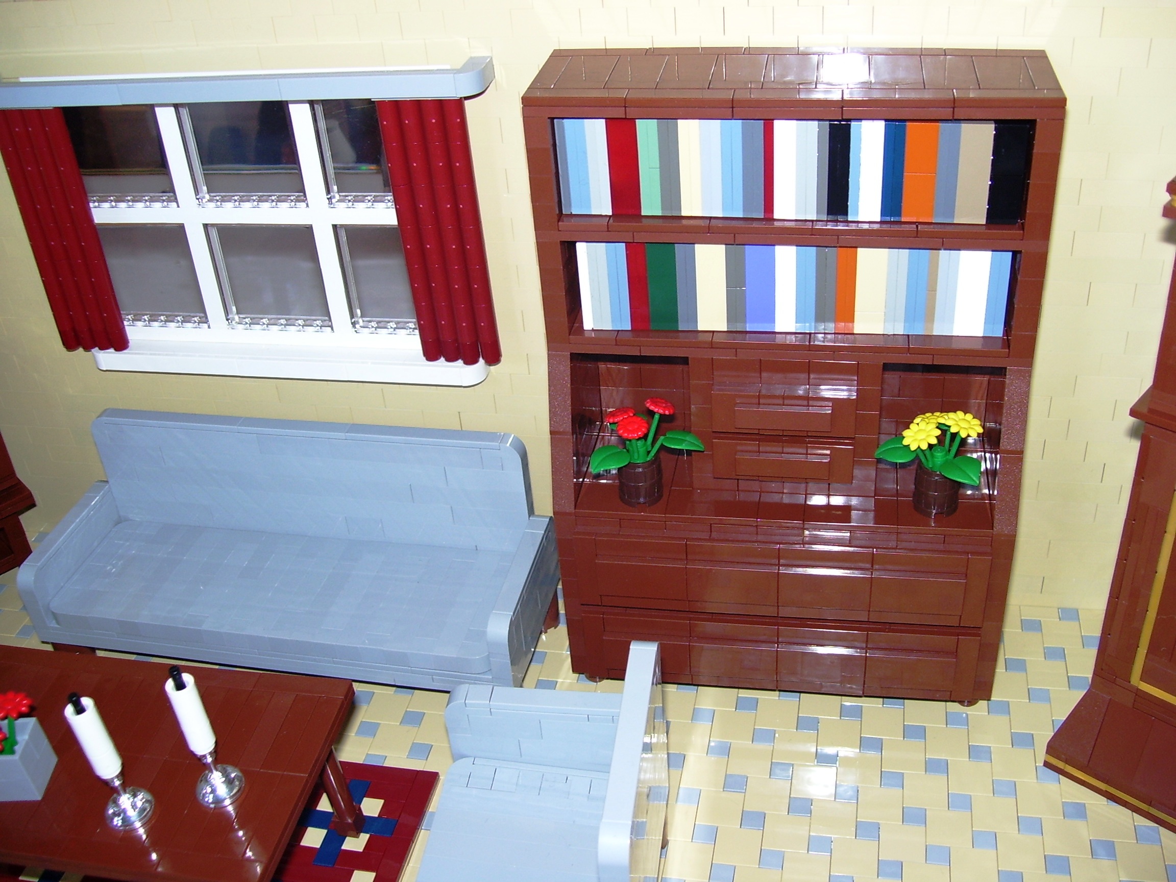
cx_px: 588
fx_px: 1223
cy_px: 441
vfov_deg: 39.7
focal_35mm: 36
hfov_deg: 51.4
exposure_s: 1/60
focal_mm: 6
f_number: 2.7
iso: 80
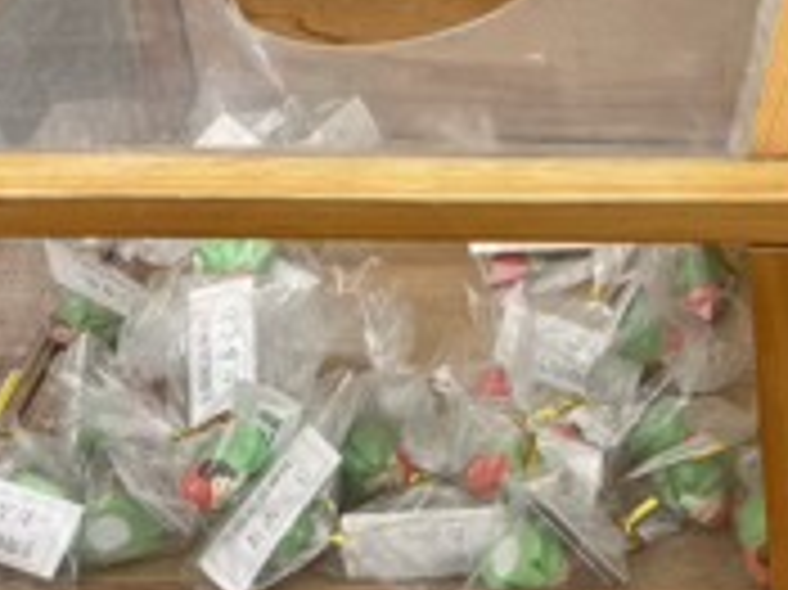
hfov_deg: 17.4
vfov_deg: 13.6
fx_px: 2366
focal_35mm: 104
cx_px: 1108
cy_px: -191
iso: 50
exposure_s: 1/1007
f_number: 1.6
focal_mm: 5.96
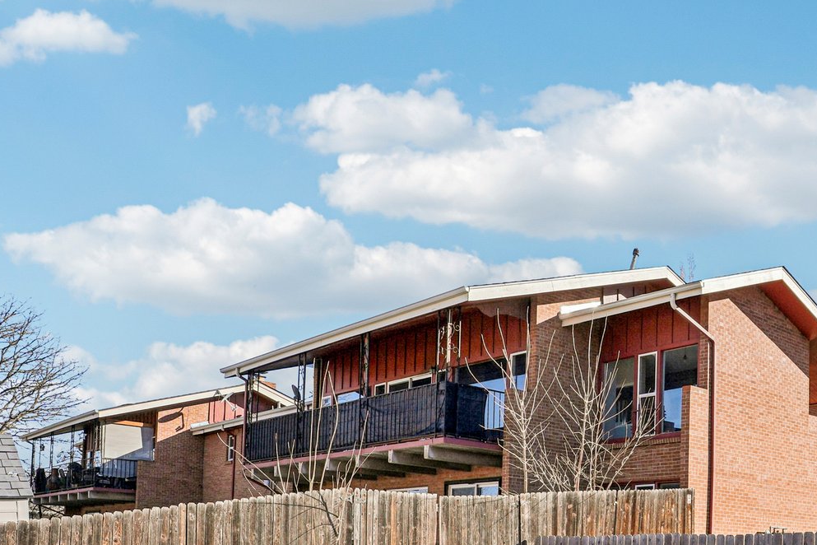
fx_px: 772
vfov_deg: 38.3
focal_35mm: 34
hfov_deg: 54.6
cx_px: 546
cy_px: 377
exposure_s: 1/350
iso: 100
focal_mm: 11
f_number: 8
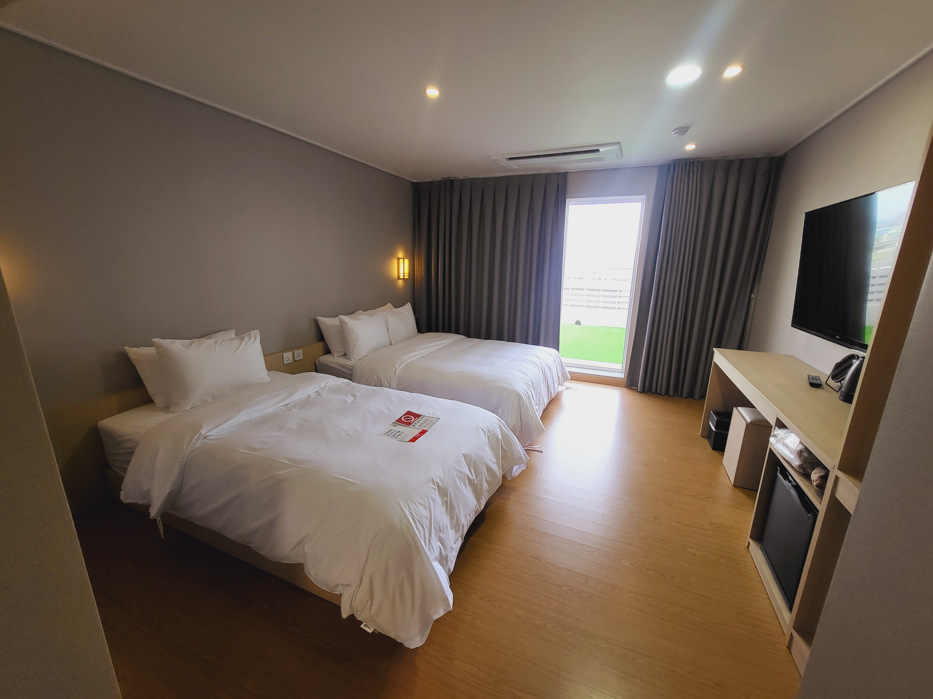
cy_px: 350
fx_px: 350
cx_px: 466
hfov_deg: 106.2
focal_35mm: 13
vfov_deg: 89.9
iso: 80
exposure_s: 1/60
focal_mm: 1.74
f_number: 2.2
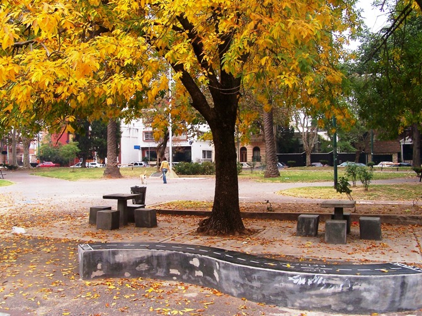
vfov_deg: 37.7
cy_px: 158
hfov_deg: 49.0
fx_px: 463
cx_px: 211
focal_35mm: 38
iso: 80
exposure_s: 1/80
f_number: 5.6
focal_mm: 6.3
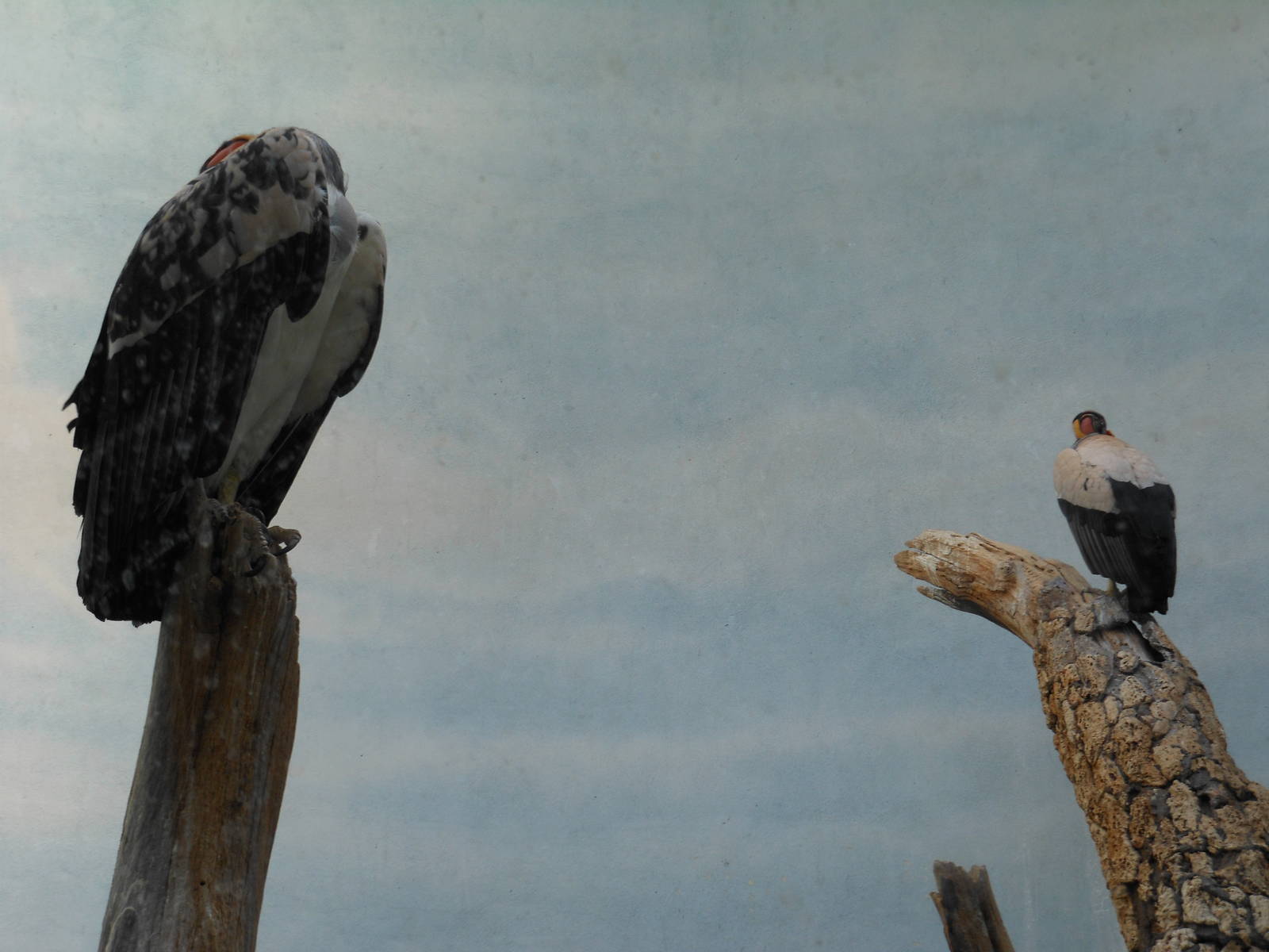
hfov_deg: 30.7
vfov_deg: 23.3
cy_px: 476
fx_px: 2310
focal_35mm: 63
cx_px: 634
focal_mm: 11.2
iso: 100
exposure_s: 1/30
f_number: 5
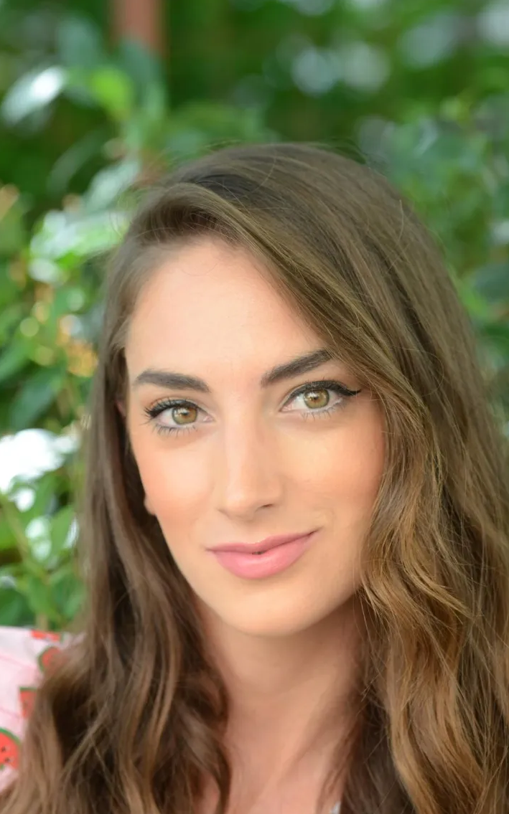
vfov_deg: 12.4
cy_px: 406
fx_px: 3752
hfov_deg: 7.8
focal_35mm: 169
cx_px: 269
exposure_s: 1/100
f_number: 4.5
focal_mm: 110
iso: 500
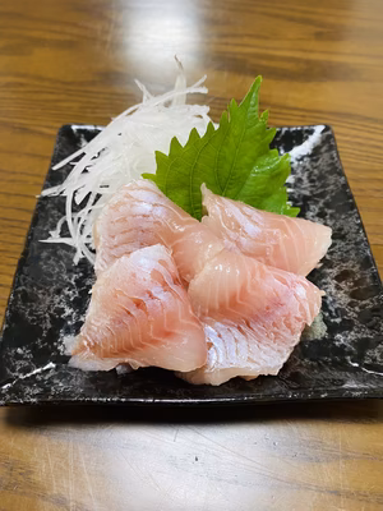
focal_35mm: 26
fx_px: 384
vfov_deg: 67.3
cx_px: 192
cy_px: 256
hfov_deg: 53.1
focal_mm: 4.25
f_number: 1.8
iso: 160
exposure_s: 1/60
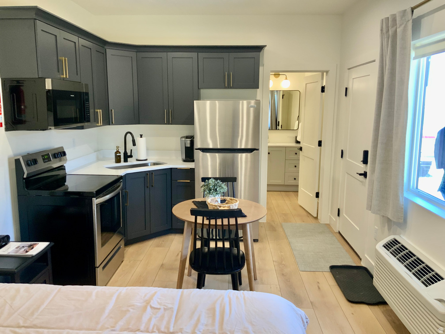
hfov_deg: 61.7
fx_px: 373
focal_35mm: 29
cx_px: 222
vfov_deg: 48.2
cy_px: 167
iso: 64
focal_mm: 3
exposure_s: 1/60
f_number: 1.8
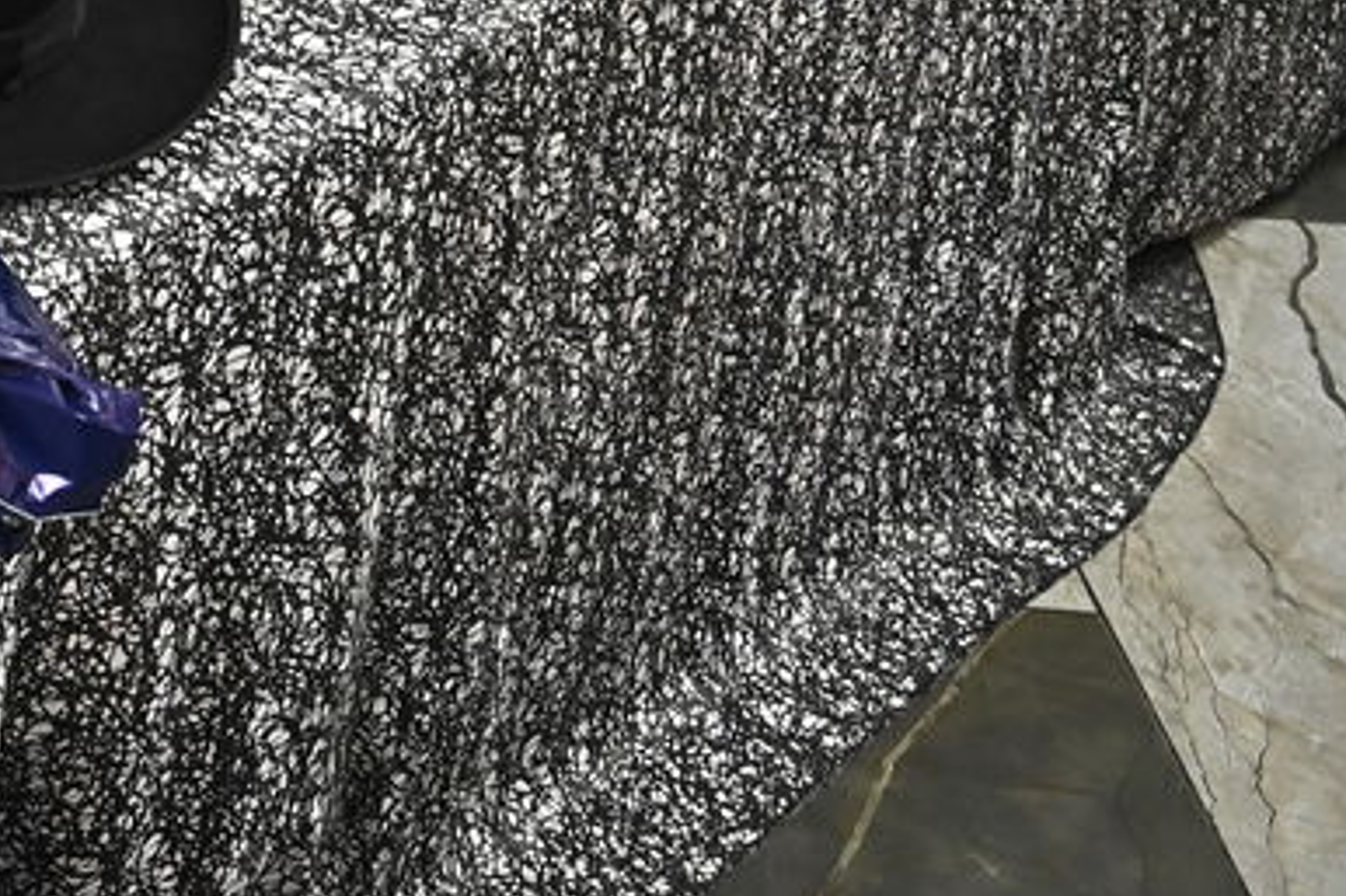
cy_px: -701
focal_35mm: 87
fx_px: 3251
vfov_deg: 14.0
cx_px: -806
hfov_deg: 19.6
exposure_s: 1/100
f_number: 6.3
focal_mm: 24
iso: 2500
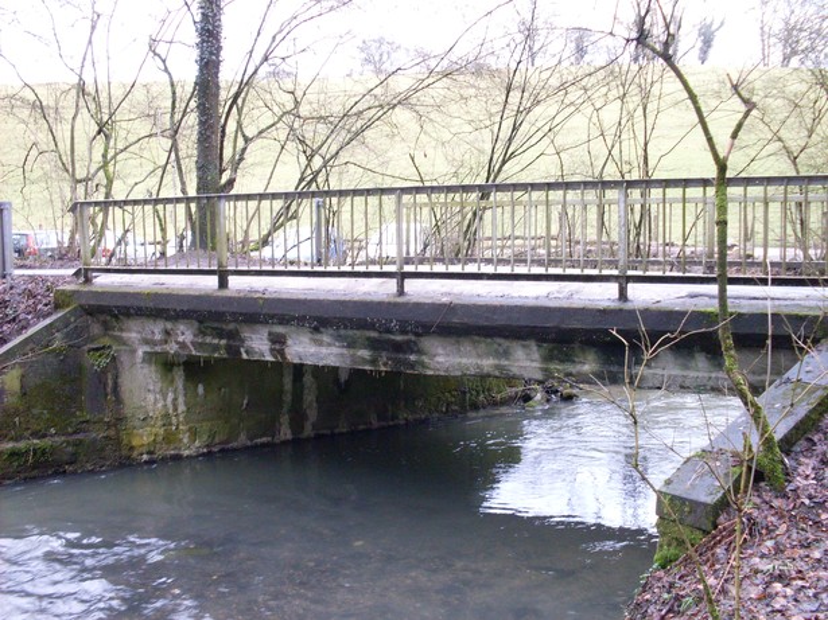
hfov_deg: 49.0
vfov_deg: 37.7
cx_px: 414
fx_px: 909
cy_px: 310
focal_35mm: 38
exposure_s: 1/45
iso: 120
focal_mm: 6.3
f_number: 2.8
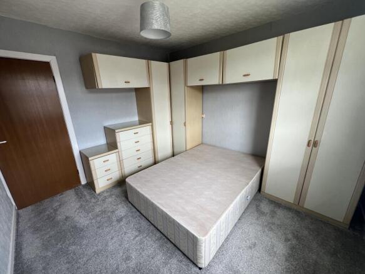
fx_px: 137
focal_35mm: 13
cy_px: 137
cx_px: 182
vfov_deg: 89.9
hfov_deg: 106.2
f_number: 1.8
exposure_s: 1/99
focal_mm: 1.57
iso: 64
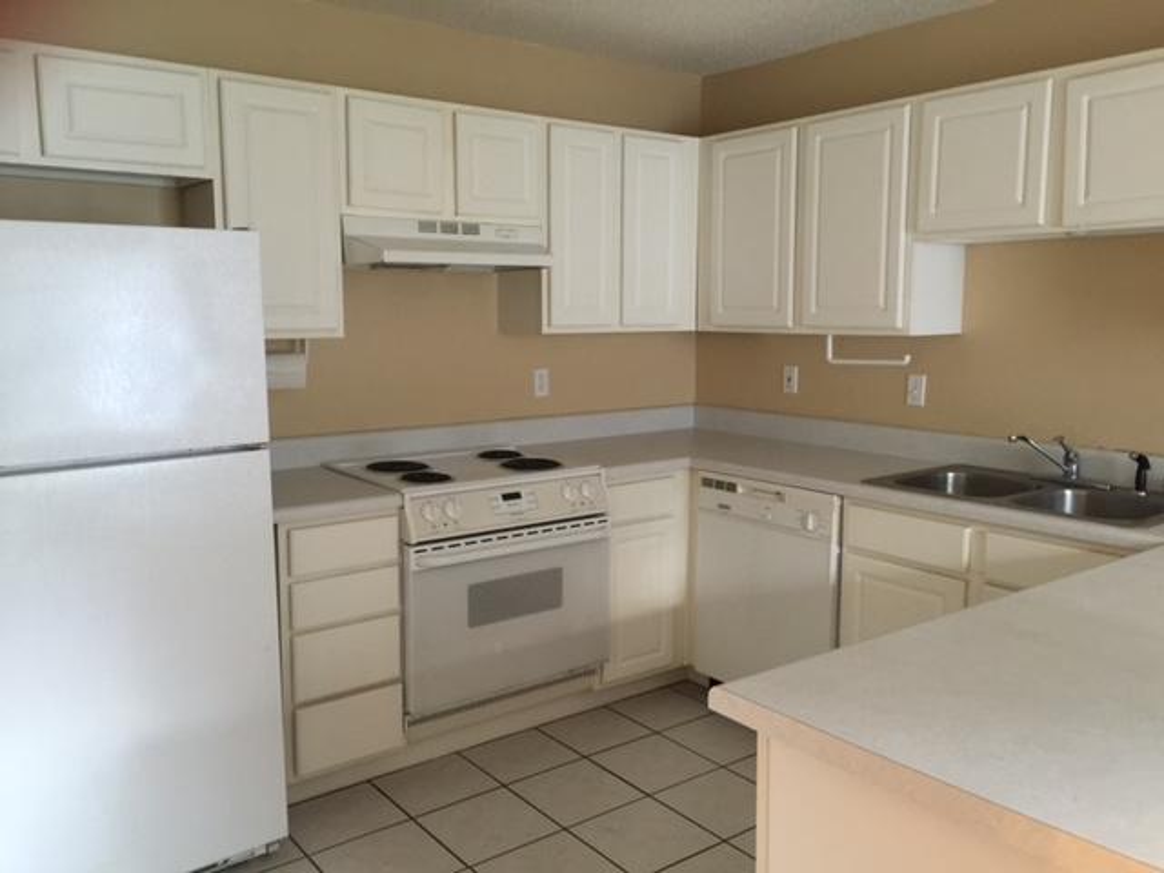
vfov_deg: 48.2
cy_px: 436
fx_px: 975
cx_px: 582
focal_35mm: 29
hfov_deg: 61.7
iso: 125
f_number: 2.2
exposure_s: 1/10
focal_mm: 4.15
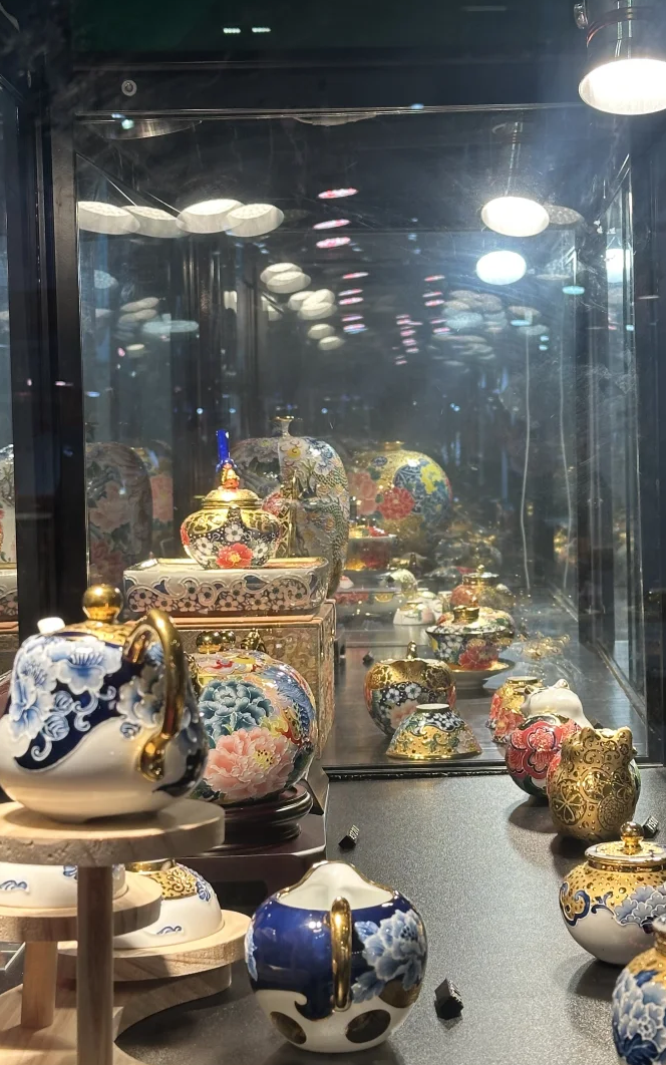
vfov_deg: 29.8
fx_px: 2003
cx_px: 428
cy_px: 502
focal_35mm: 69
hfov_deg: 18.8
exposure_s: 1/271
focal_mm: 6.86
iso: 64
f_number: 1.78
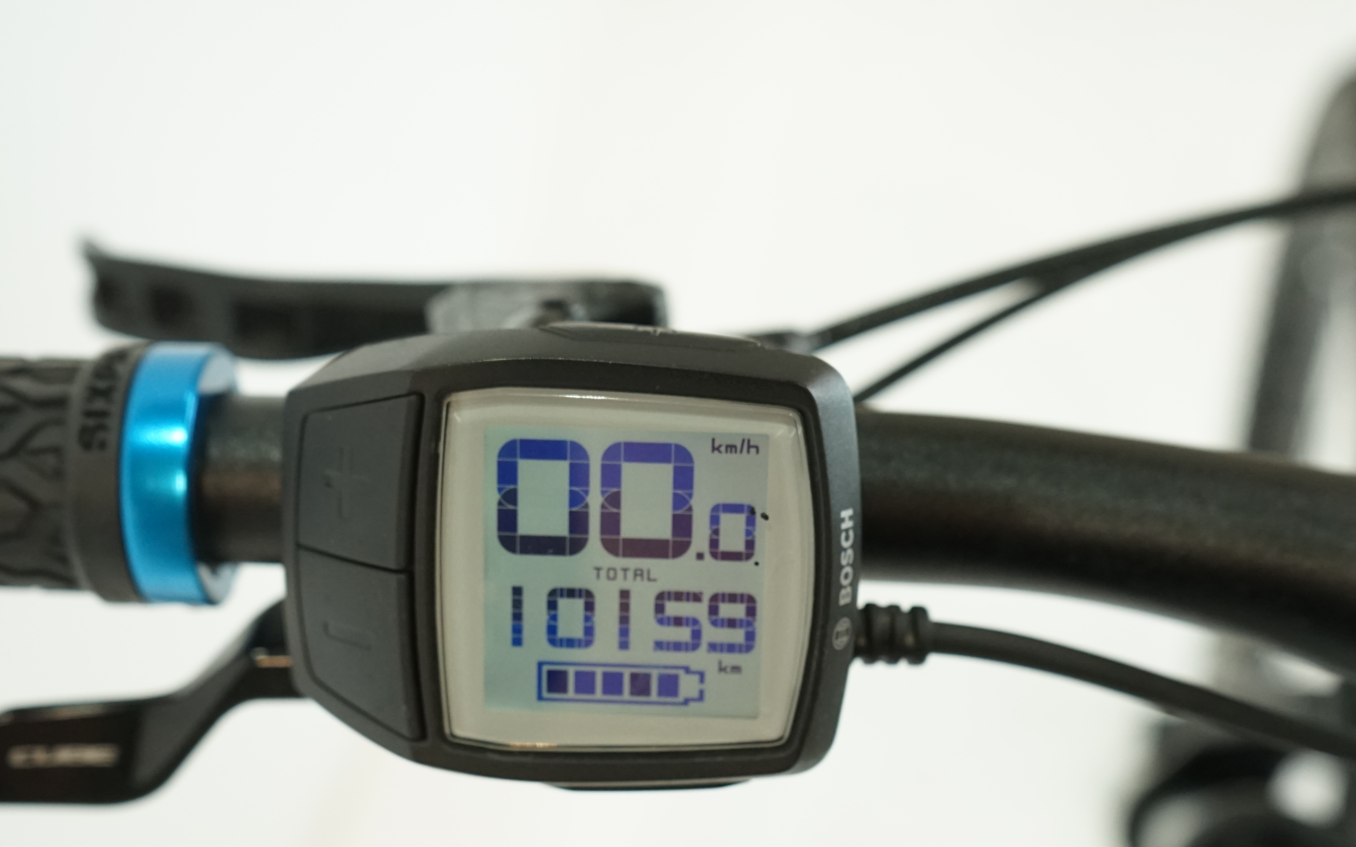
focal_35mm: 47
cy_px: 625
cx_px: 656
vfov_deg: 27.1
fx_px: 1737
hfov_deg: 42.6
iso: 1600
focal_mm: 33
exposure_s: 1/200
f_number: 5
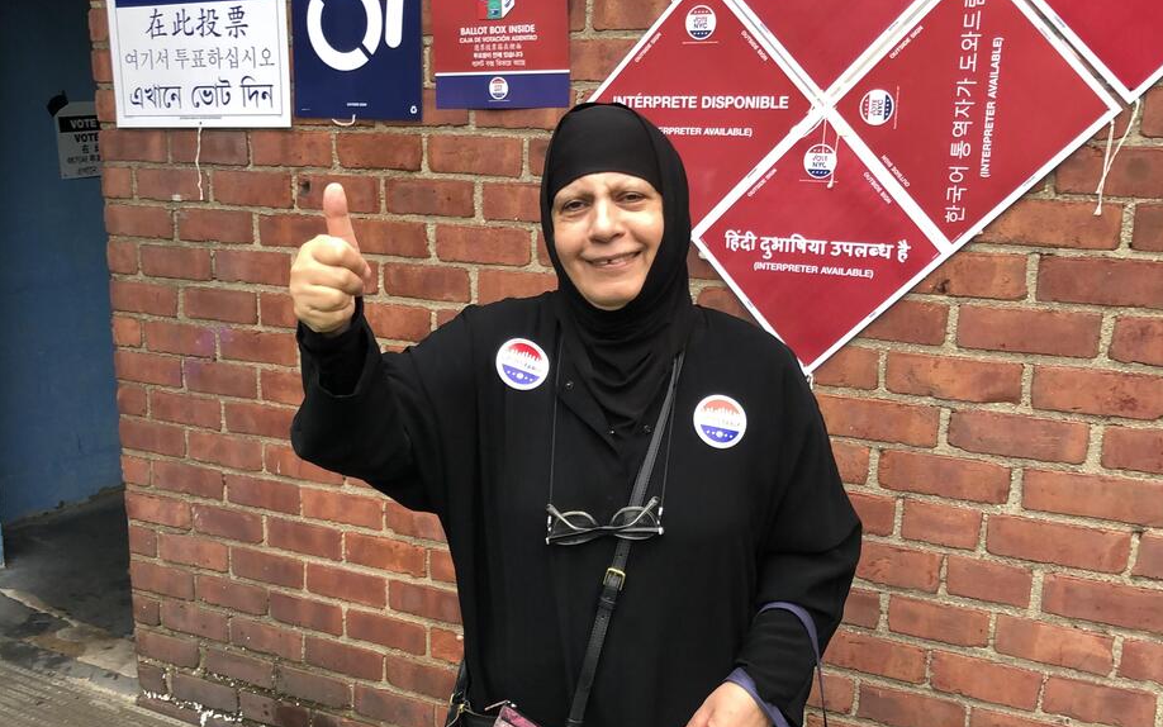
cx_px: 585
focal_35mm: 40
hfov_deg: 49.3
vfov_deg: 31.9
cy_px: 448
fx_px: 1268
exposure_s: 1/40
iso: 25
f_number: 1.8
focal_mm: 4
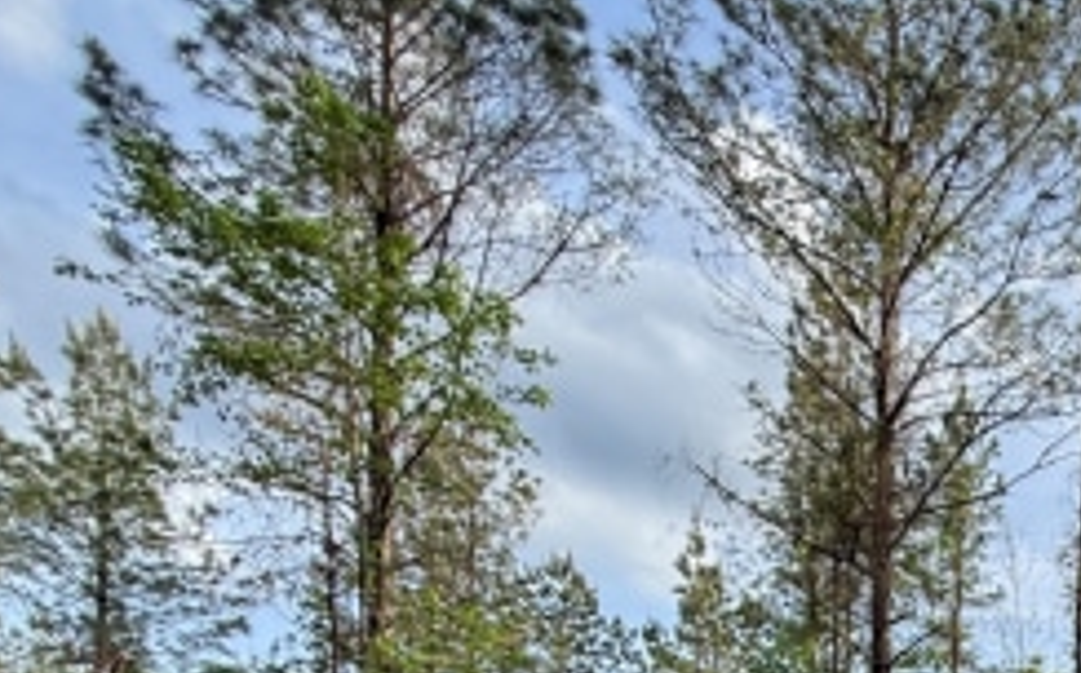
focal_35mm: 39
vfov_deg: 24.9
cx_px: 1245
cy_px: 1014
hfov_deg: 39.2
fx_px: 1148
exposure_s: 1/527
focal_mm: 2.22
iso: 64
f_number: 2.2
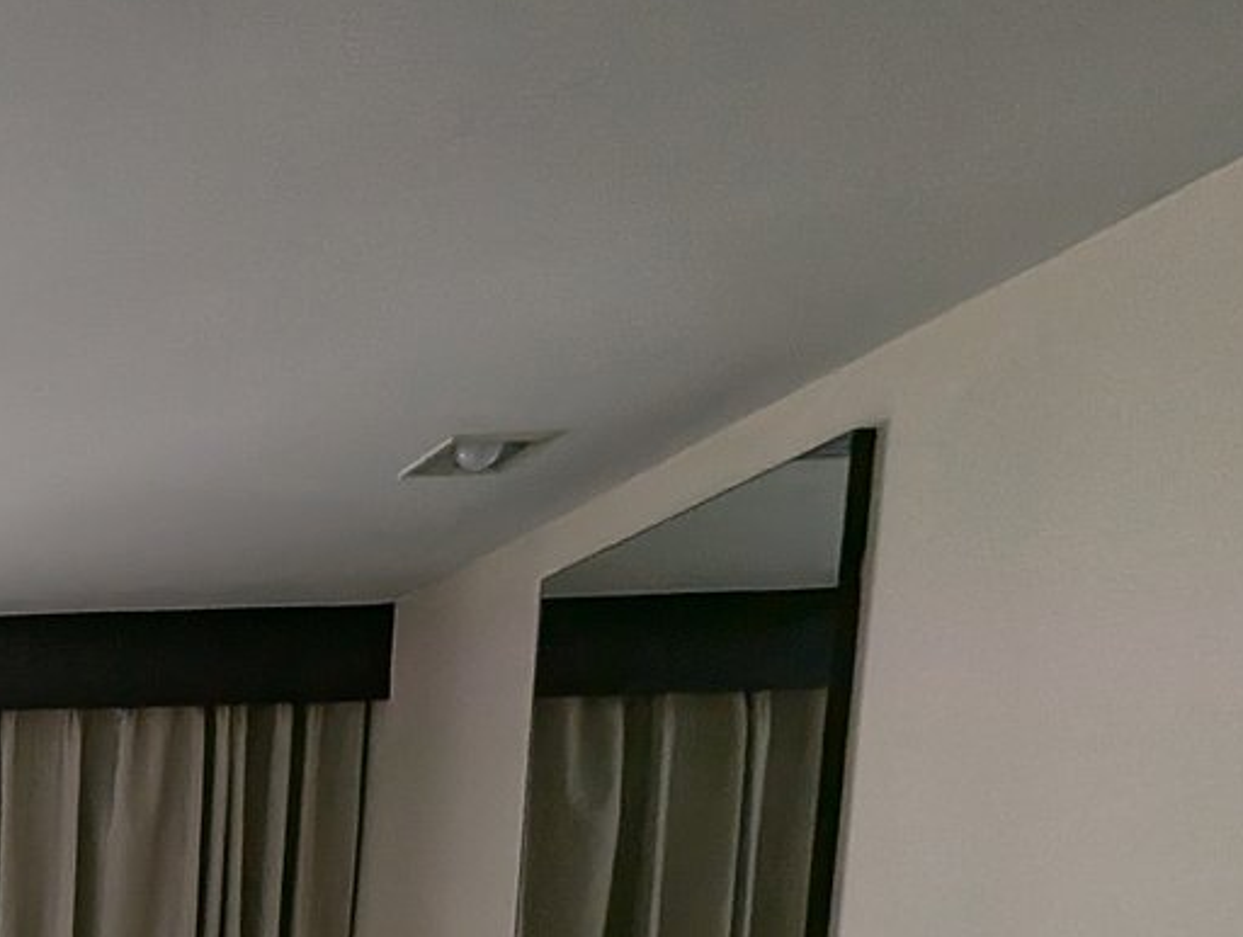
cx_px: -554
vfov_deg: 29.3
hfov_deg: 30.5
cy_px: 1237
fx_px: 1403
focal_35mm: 39
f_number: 2.2
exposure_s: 1/176
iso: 50
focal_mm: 1.95
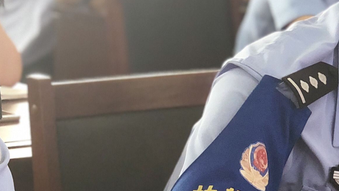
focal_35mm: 198
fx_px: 1780
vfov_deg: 6.1
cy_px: 184
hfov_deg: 10.9
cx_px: 140
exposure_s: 1/30
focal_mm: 6
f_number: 2.4
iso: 100
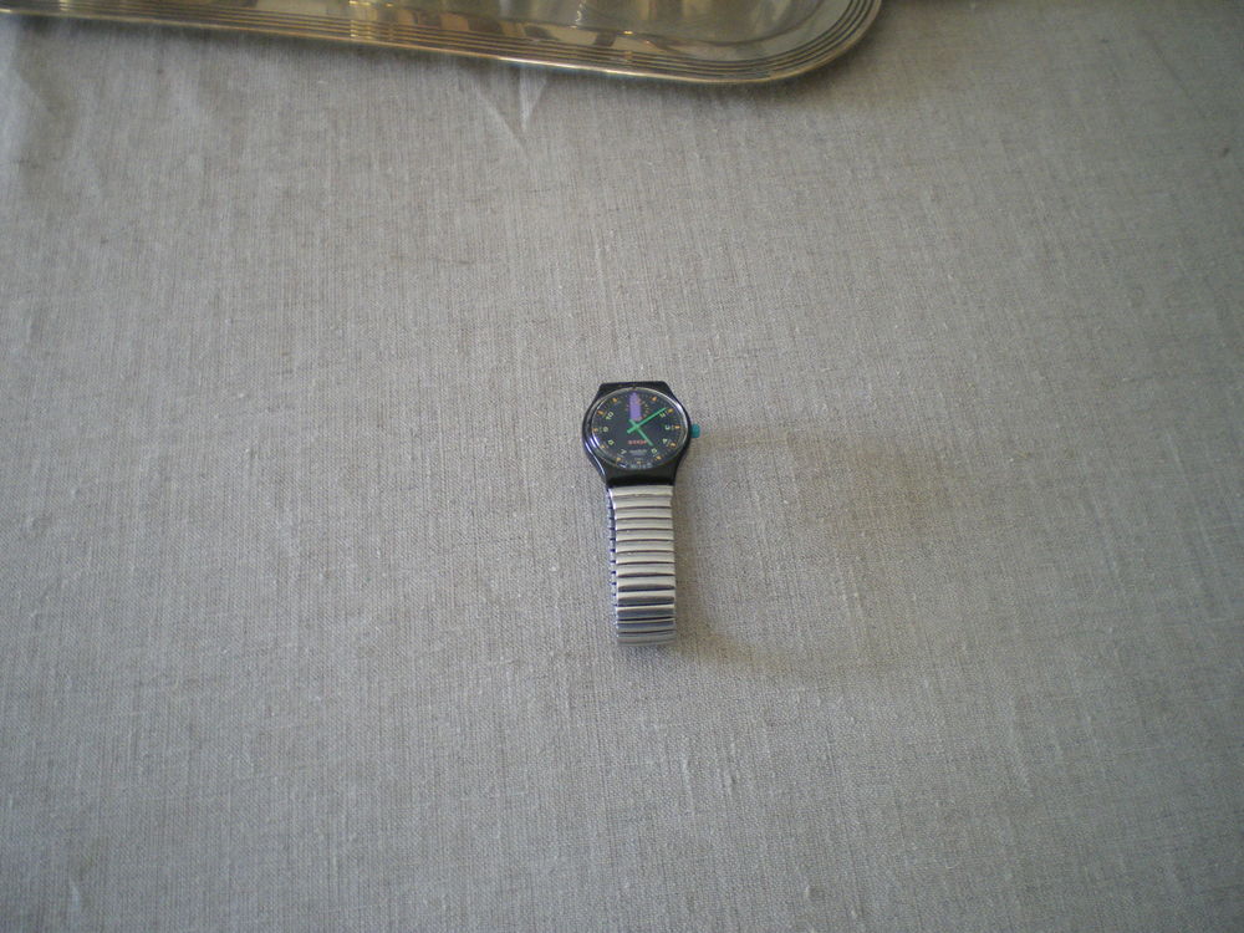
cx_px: 622
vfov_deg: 39.7
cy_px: 466
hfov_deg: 51.4
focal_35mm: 36
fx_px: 1294
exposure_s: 1/50
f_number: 3.1
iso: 250
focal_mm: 6.3
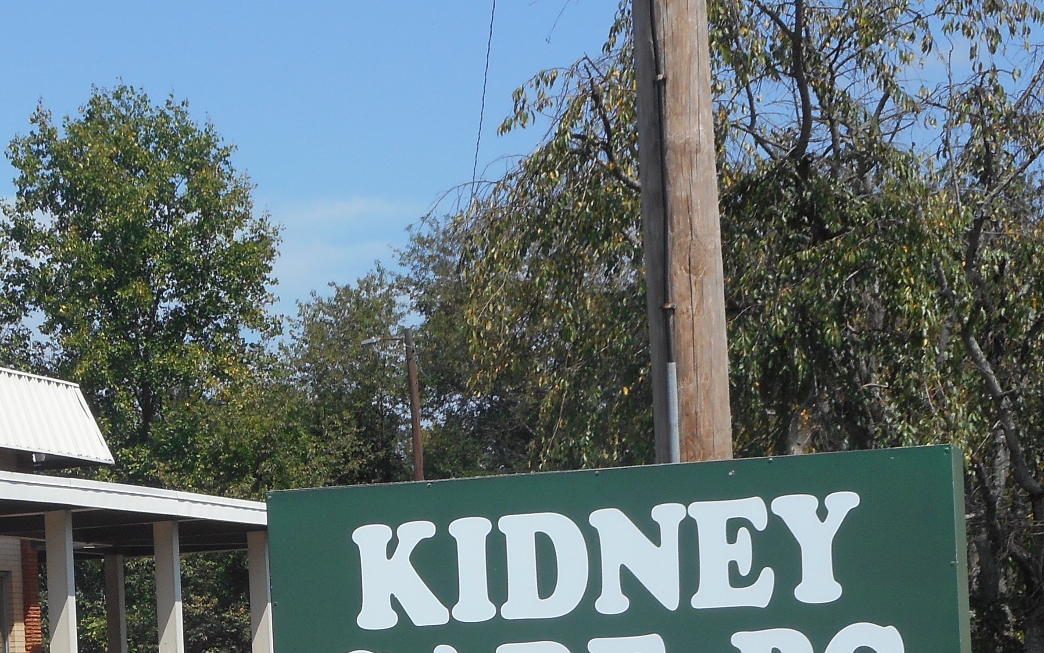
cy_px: 785
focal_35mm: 117
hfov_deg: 17.6
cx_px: 141
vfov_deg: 11.0
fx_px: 3329
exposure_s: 1/500
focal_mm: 9.1
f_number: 4.9
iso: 80
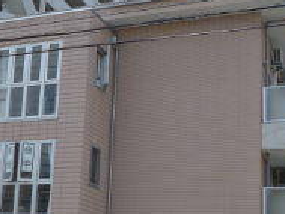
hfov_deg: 27.2
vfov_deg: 20.6
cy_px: 157
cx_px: 93
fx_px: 585
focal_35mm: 71
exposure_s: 1/1300
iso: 100
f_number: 2.9
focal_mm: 5.7
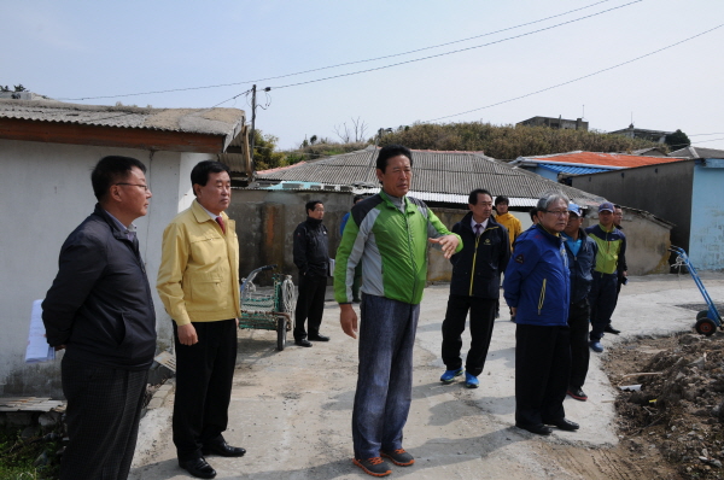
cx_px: 362
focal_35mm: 30
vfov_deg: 43.5
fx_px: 602
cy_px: 240
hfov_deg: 62.0
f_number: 10
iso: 200
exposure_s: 1/400
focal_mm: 20
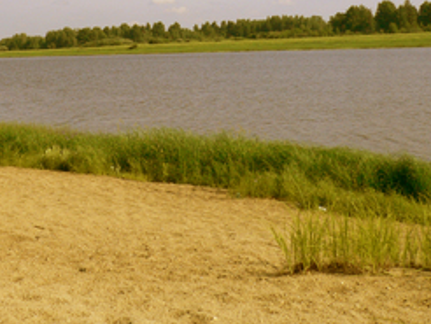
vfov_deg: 22.8
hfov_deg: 29.3
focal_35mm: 64
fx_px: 798
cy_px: 93
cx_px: 67
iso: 80
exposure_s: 1/400
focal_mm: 5.8
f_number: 5.6
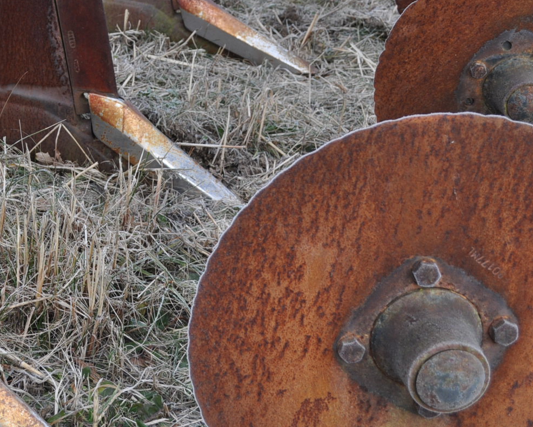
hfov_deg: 22.8
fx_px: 1262
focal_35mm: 80
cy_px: 120
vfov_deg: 19.1
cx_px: -10
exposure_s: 1/125
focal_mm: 26
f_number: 5.6
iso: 200
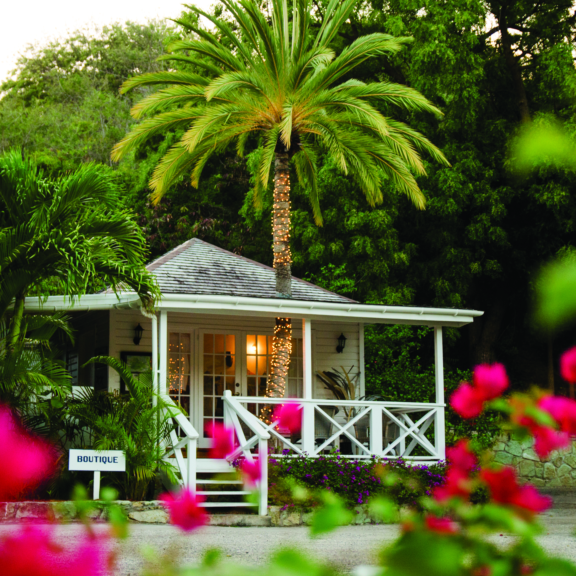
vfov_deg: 26.1
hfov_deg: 26.1
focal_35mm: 66
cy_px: 289
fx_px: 1242
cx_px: 254
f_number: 2.8
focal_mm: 34
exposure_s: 1/250
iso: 500
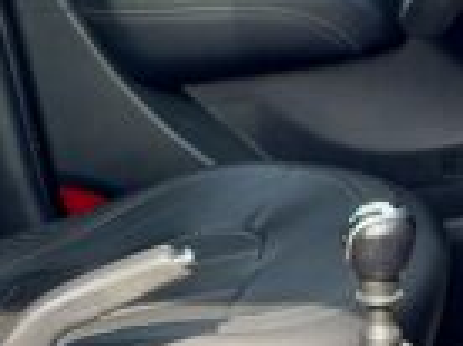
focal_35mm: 145
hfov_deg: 13.6
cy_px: 245
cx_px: 94
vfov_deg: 10.2
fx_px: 1936
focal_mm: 4.6
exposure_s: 1/100
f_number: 2
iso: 50
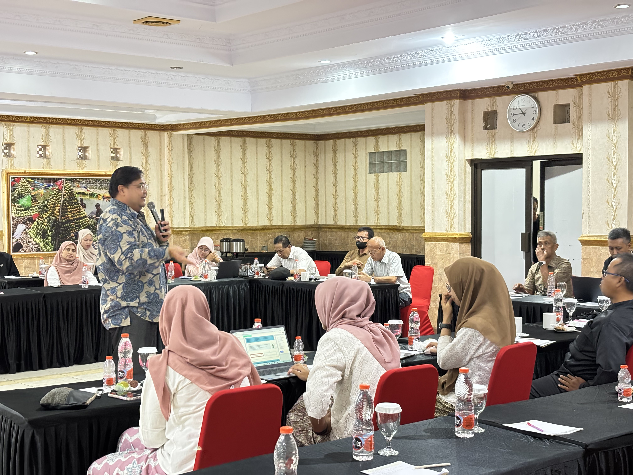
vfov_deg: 28.0
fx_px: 951
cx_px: 316
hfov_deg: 36.8
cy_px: 238
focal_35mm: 52
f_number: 1.6
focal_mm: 5.96
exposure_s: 1/30
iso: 400
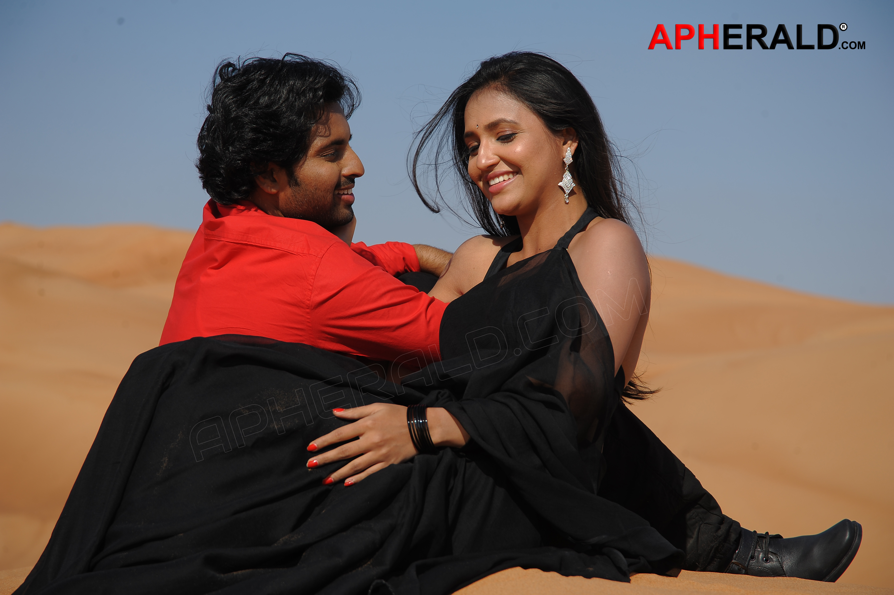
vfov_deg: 11.4
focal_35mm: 120
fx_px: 2978
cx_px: 447
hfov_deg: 17.1
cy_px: 298
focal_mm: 120
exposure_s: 1/500
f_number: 8
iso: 125
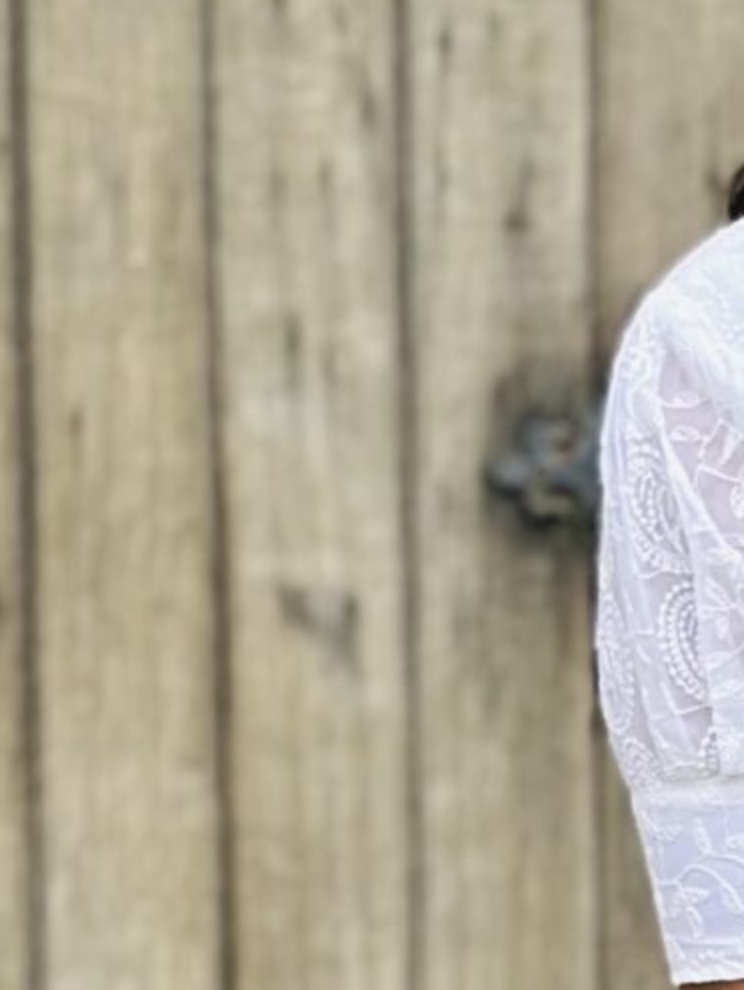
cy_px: 1422
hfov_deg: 5.9
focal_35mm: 248
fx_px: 7098
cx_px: 1274
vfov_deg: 7.8
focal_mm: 6.86
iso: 80
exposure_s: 1/587
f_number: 1.78
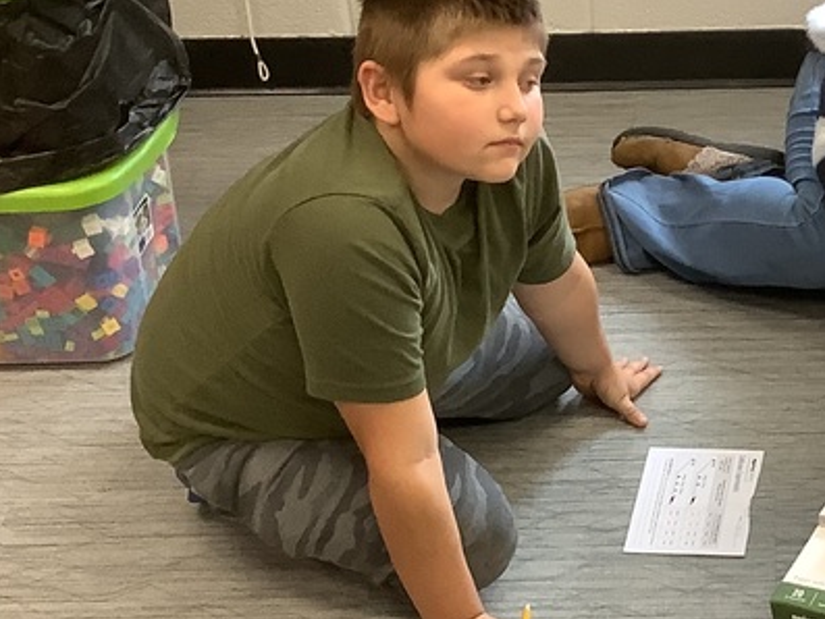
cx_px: 761
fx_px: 1907
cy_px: 428
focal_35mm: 80
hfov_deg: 23.7
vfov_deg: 18.4
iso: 160
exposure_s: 1/60
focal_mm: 3.3
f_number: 2.4
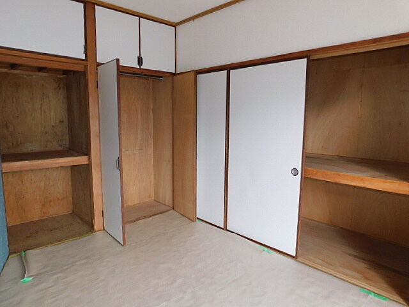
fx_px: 272
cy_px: 154
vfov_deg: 58.9
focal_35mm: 23
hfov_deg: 73.9
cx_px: 204
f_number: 3
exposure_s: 1/40
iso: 125
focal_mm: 4
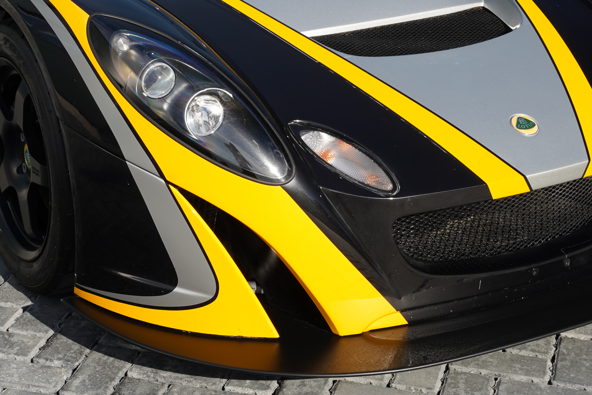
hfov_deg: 23.5
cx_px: 266
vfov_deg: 15.6
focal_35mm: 87
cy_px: 38
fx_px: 1424
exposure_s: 1/80
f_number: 11
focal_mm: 44.3
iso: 125
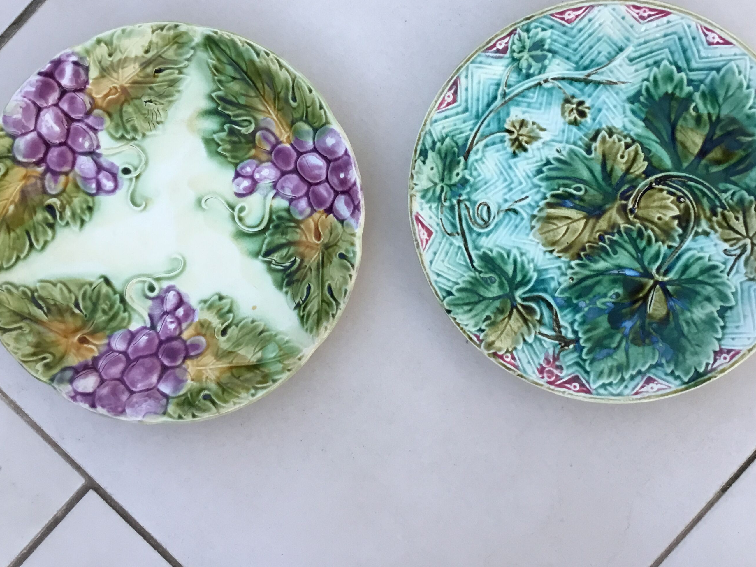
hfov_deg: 47.8
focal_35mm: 39
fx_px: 852
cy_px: 215
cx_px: 399
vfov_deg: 36.6
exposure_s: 1/33
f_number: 2.4
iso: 32
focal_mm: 3.3
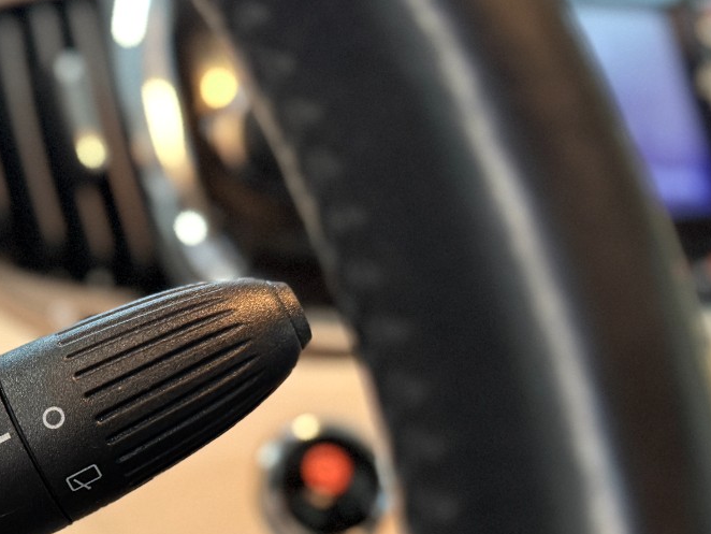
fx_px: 1192
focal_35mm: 58
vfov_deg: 24.8
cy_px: 438
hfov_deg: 30.3
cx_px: -41
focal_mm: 6.76
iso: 640
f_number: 1.78
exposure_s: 1/33
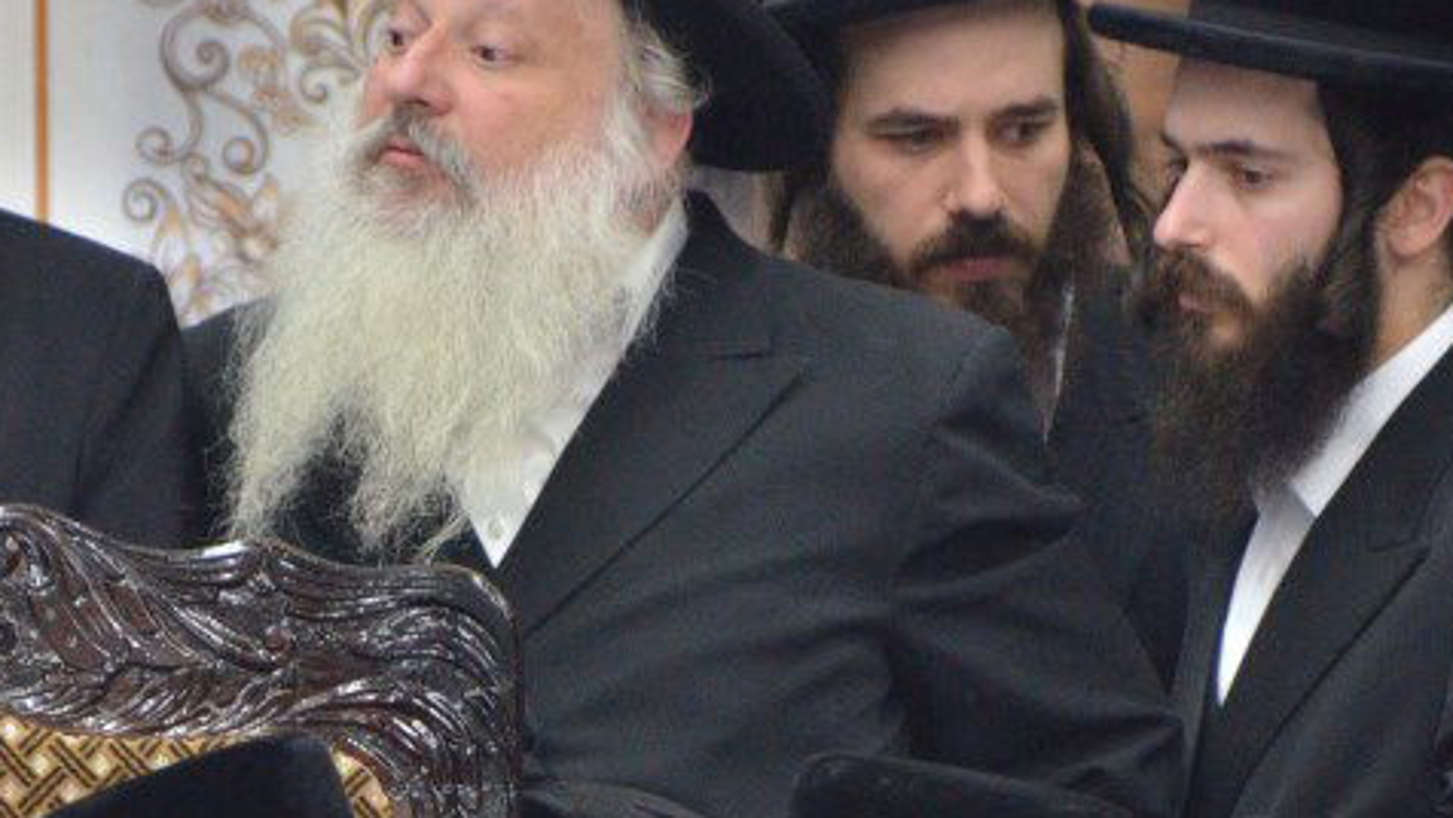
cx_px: 473
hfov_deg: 2.1
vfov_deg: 1.2
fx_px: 38960
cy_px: 980
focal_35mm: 1011
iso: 2000
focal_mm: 300
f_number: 5.6
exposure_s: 1/125
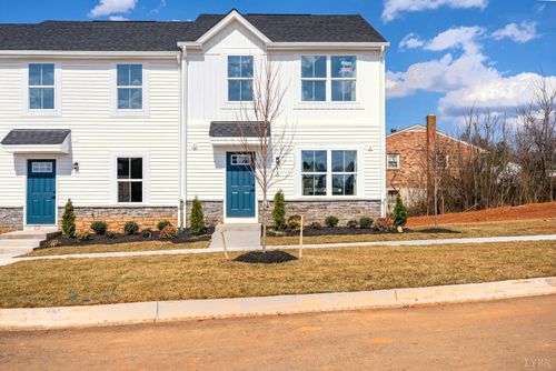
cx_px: 278
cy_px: 186
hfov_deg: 54.4
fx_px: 541
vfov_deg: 37.9
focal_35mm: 35
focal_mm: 35
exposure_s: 1/8000
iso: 1250
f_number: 6.3
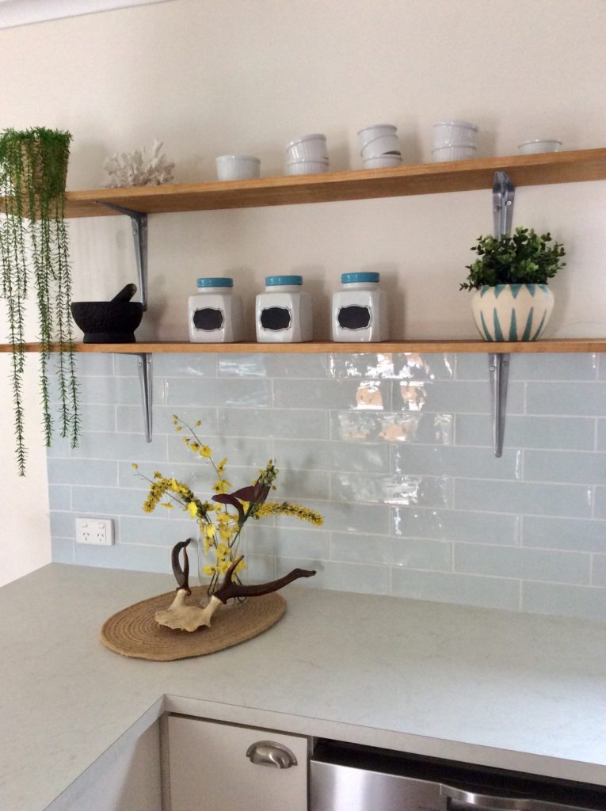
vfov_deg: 56.9
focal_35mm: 32
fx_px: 749
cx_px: 303
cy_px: 406
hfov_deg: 44.1
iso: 125
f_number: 2.4
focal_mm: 3.3
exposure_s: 1/25
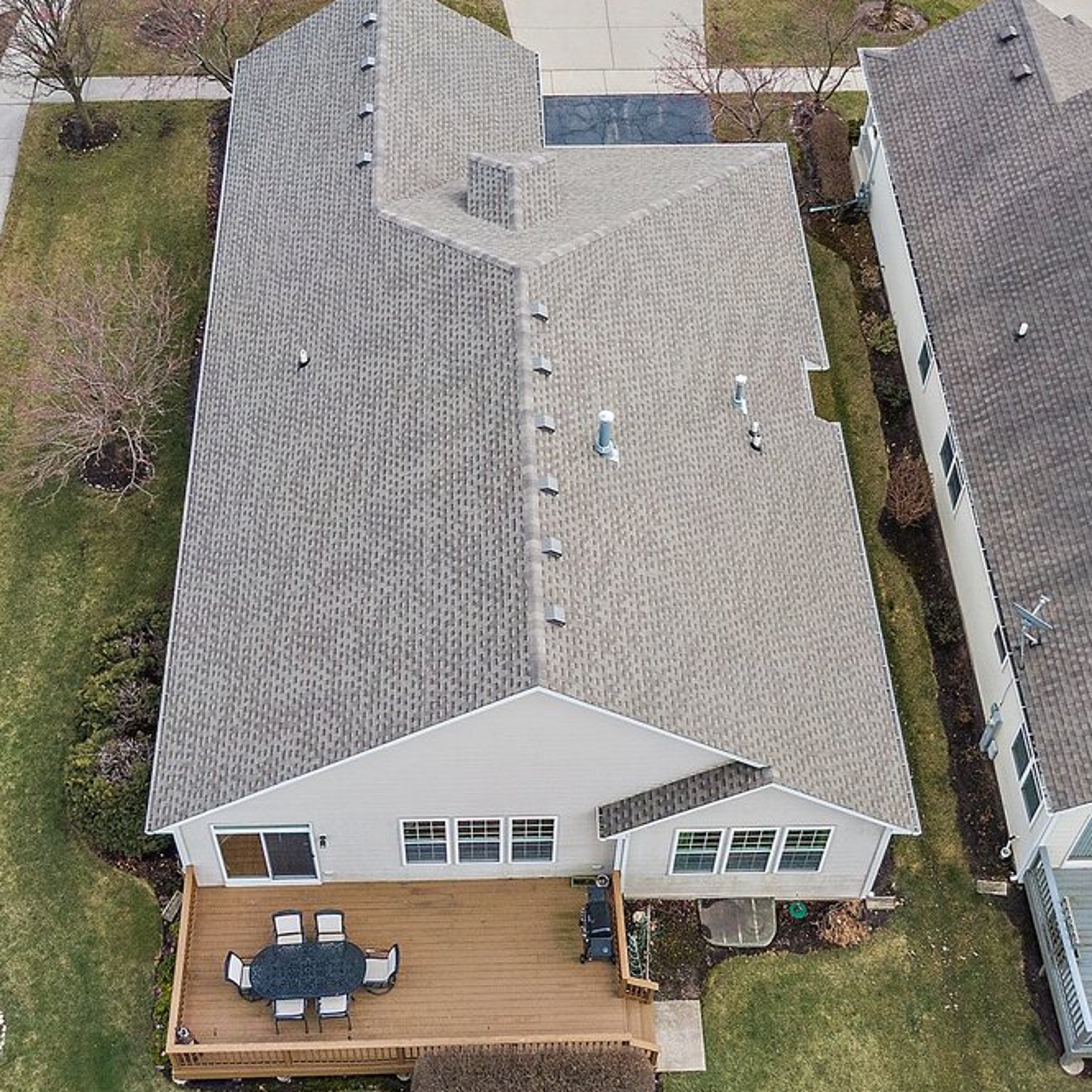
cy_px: 524
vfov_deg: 36.8
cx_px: 519
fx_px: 1642
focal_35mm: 46
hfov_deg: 36.8
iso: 100
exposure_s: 1/500
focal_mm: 4.39
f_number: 2.8
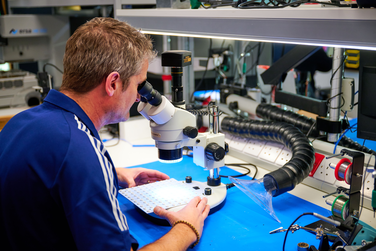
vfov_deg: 29.2
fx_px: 480
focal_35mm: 46
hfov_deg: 42.7
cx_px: 188
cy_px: 126
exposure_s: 1/320
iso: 400
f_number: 2.8
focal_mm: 46
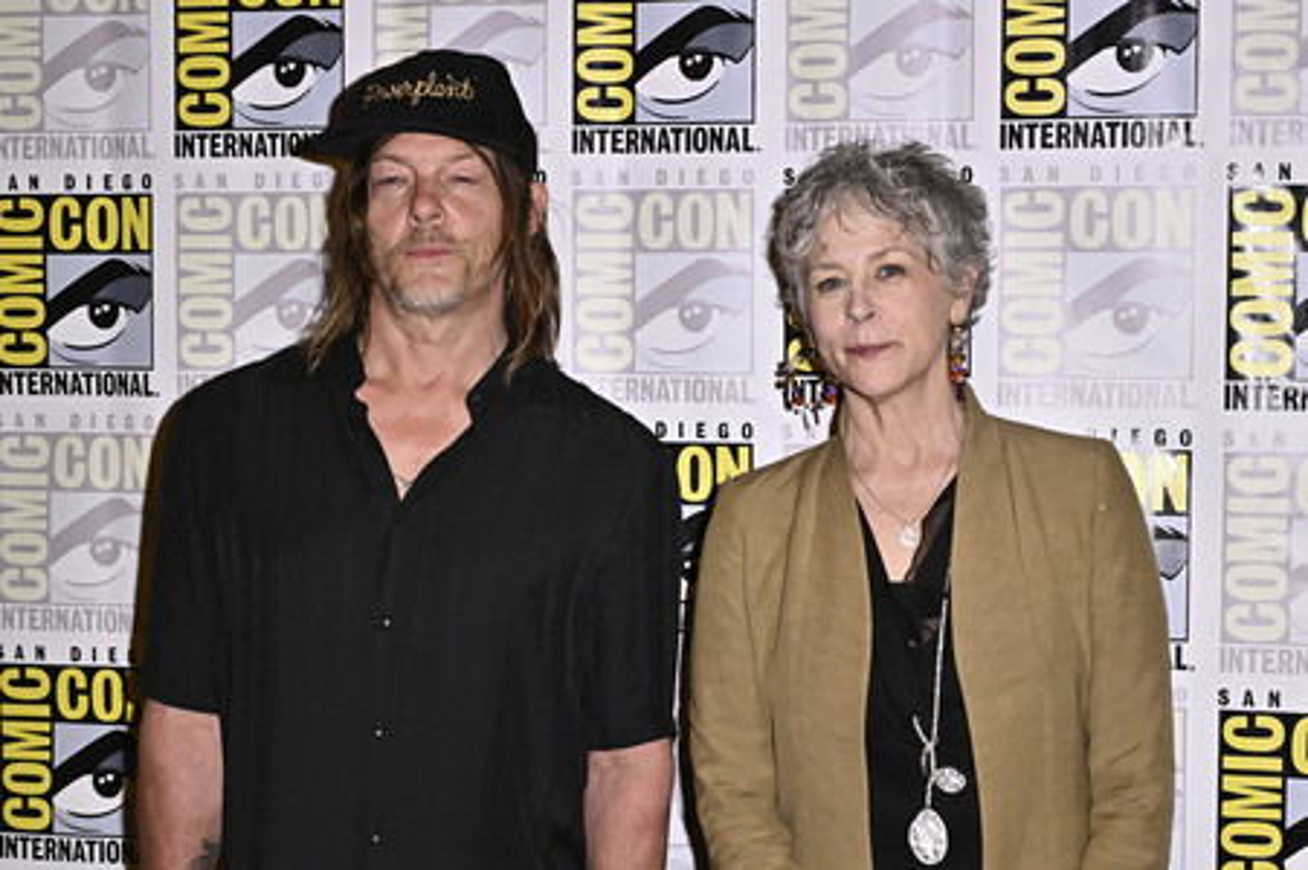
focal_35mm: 44
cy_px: 435
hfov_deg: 44.5
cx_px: 654
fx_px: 1597
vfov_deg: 30.5
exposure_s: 1/320
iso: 1600
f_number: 4.5
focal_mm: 44
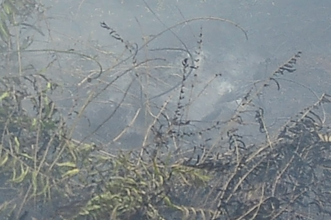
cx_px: 36
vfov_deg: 4.4
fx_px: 2858
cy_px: -89
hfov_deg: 6.6
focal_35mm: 311
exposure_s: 1/640
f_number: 7.1
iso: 500
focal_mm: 50
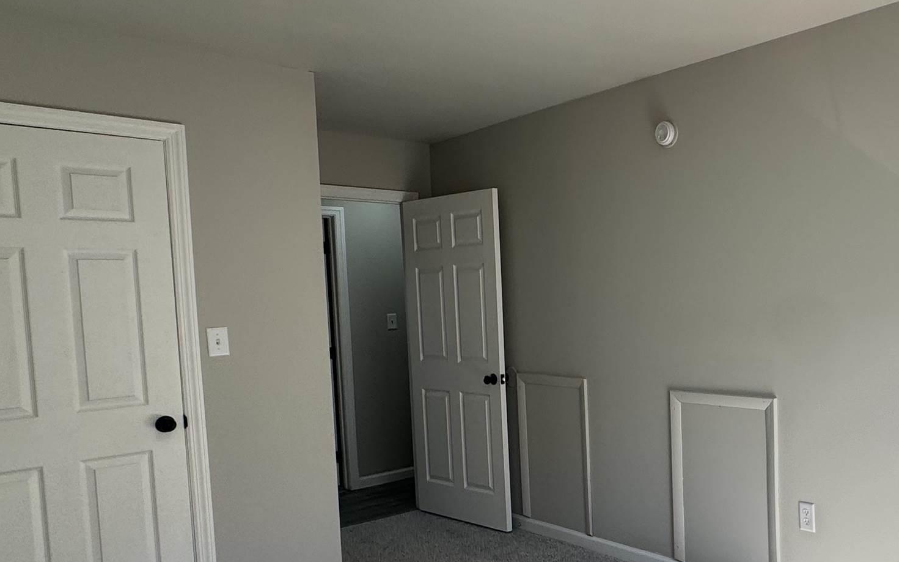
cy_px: 336
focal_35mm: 31
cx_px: 723
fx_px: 759
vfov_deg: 40.4
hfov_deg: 56.6
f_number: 2.2
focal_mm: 2.22
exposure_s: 1/148
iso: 40
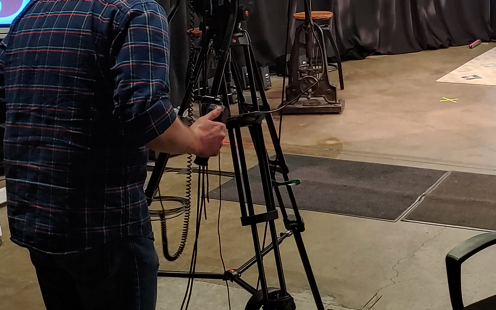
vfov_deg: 19.8
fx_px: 865
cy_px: 10
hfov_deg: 31.7
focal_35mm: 64
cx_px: 343
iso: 100
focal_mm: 4.23
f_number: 1.5
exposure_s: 1/40
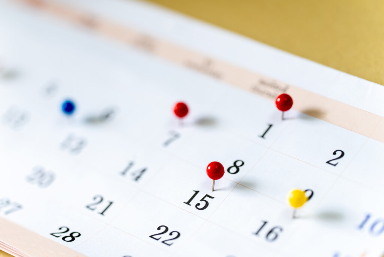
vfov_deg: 10.2
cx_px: 192
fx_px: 1441
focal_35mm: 135
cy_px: 128
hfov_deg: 15.2
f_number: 2
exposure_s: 1/160
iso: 200
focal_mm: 135
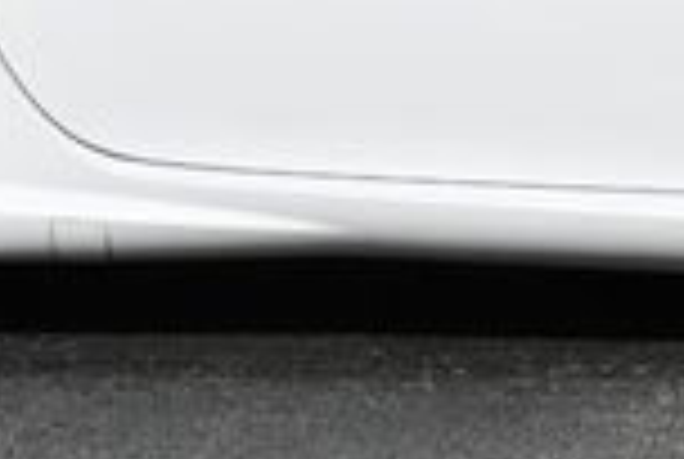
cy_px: -374
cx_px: 472
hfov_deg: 9.4
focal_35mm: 219
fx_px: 4169
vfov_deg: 6.2
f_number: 10
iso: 100
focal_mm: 26
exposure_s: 1/400
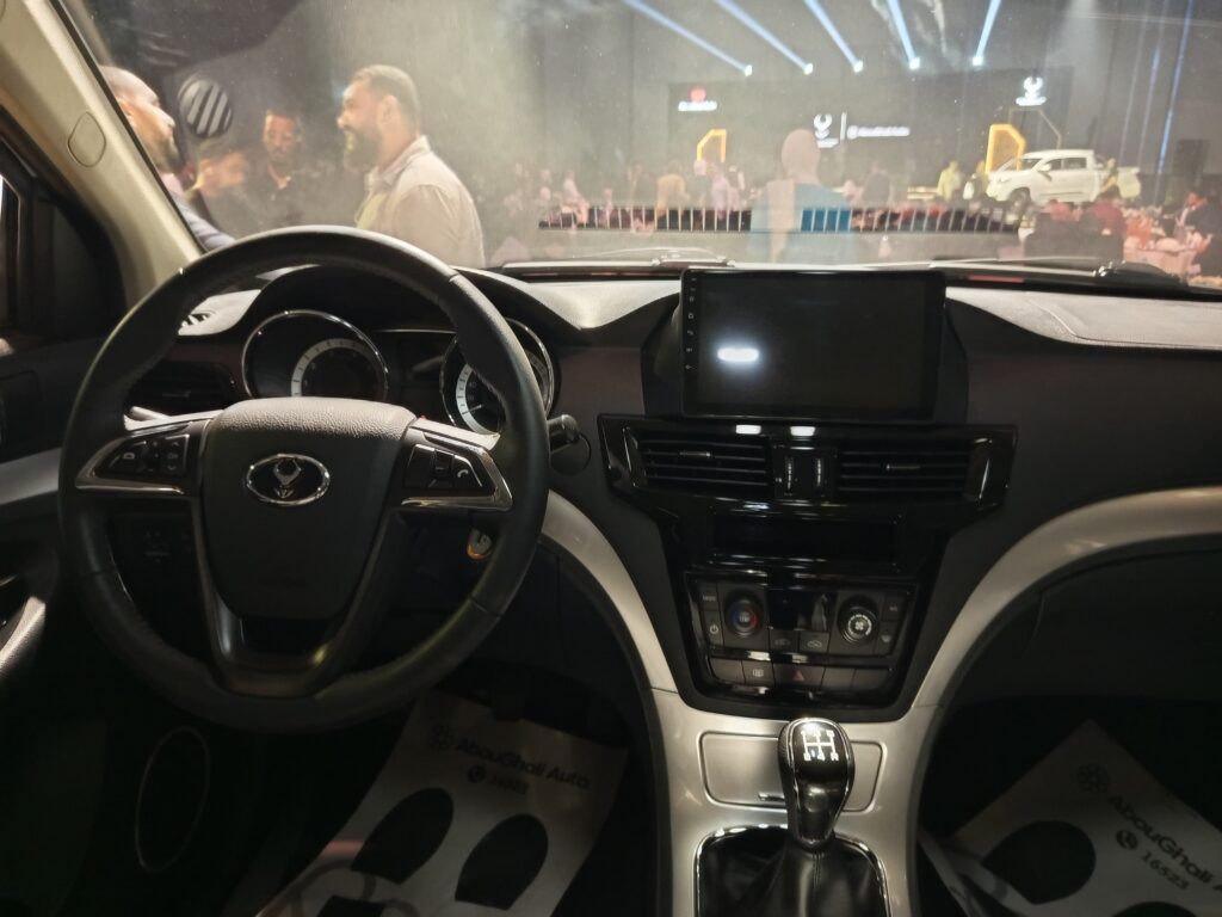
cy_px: 458
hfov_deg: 71.6
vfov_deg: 56.8
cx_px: 611
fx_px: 847
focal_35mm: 24
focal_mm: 5.24
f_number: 1.7
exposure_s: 1/25
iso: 1338
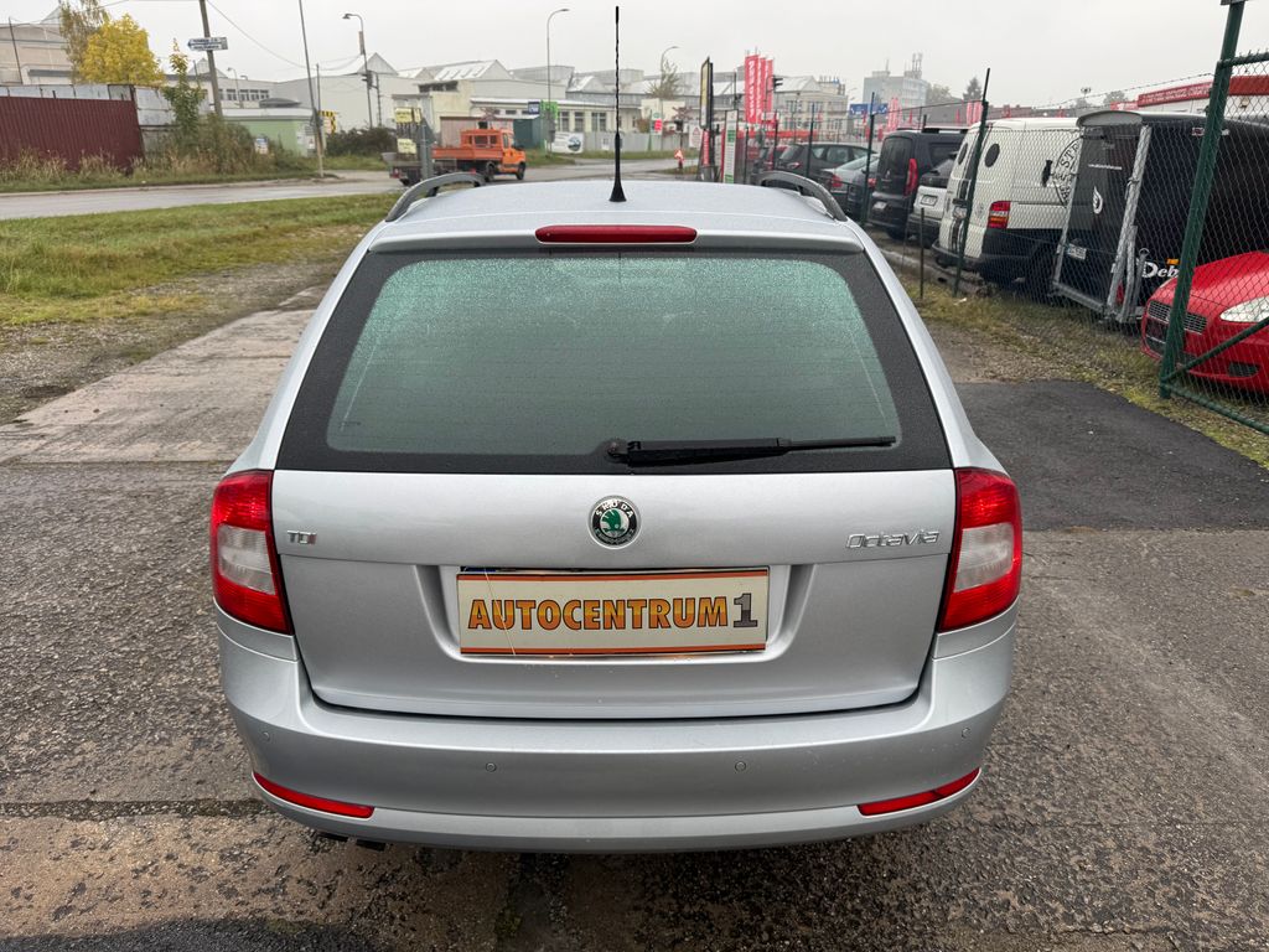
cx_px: 634
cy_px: 476
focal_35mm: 24
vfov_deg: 56.8
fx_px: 880
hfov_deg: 71.6
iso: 80
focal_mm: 6.76
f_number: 1.78
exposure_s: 1/457
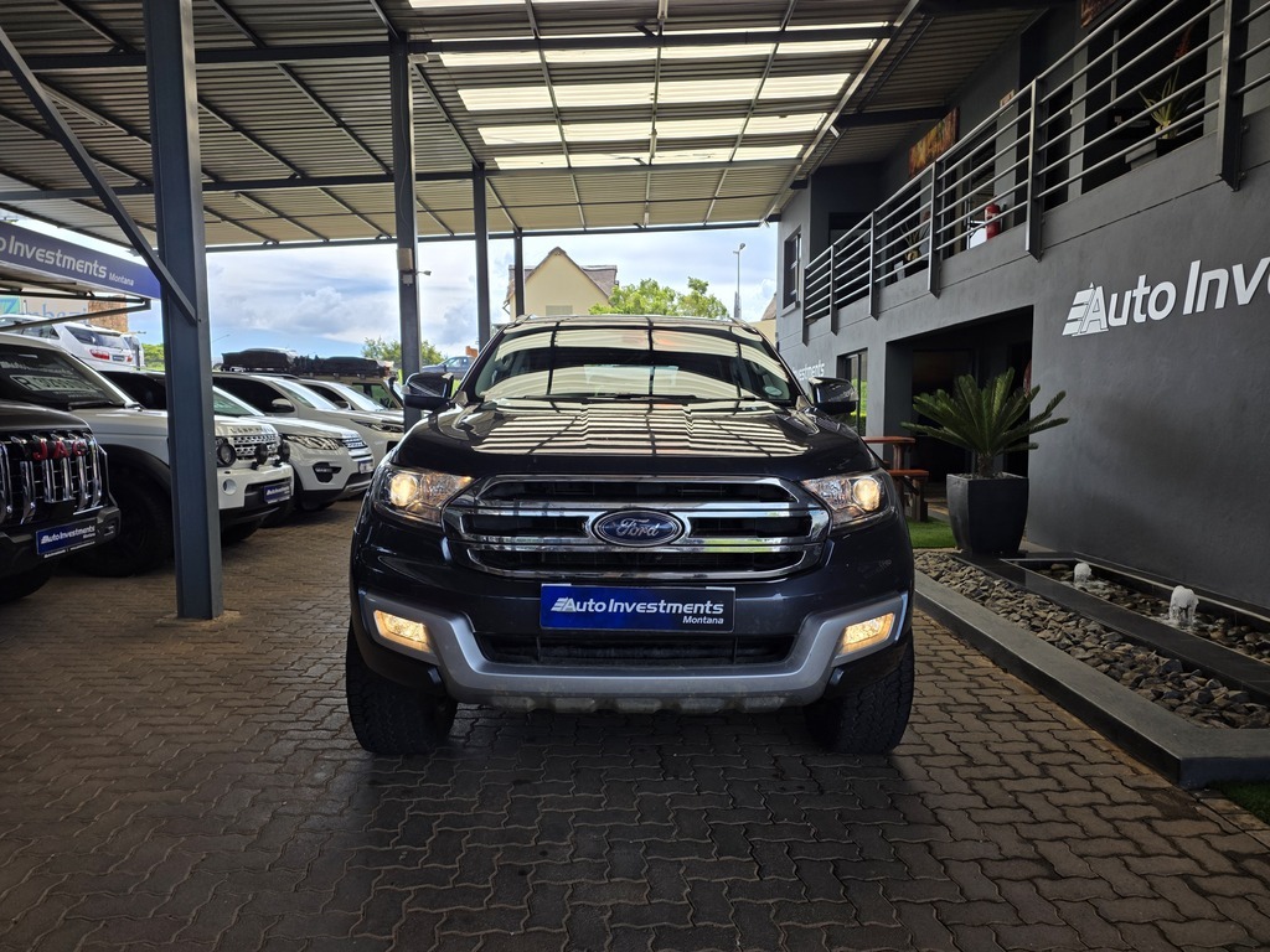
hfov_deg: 73.9
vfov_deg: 58.9
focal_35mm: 23
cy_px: 476
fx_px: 844
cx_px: 635
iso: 80
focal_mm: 6.25
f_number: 1.7
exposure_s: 1/1874
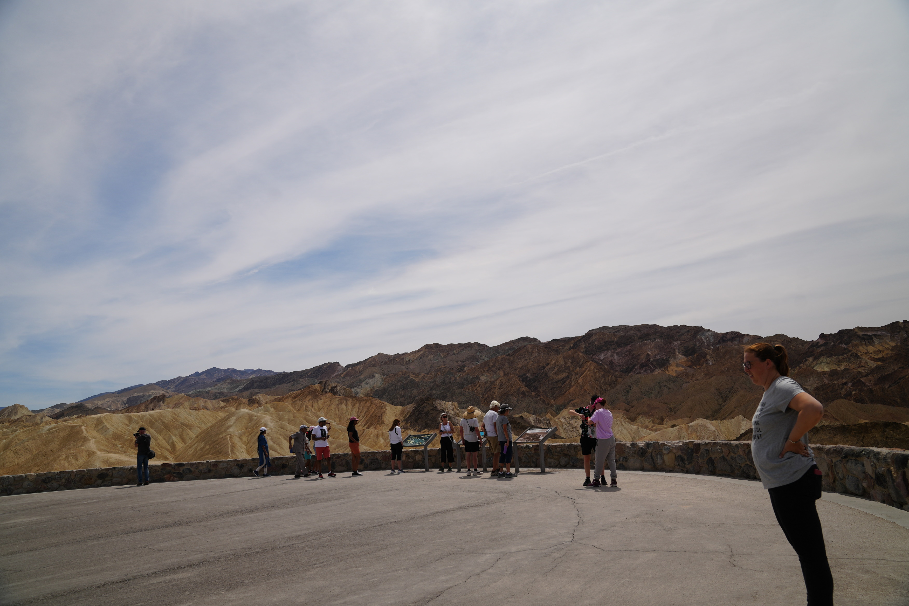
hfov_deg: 71.5
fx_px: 631
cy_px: 303
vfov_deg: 51.3
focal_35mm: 25
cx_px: 454
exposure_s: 1/640
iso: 100
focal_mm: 25
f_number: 5
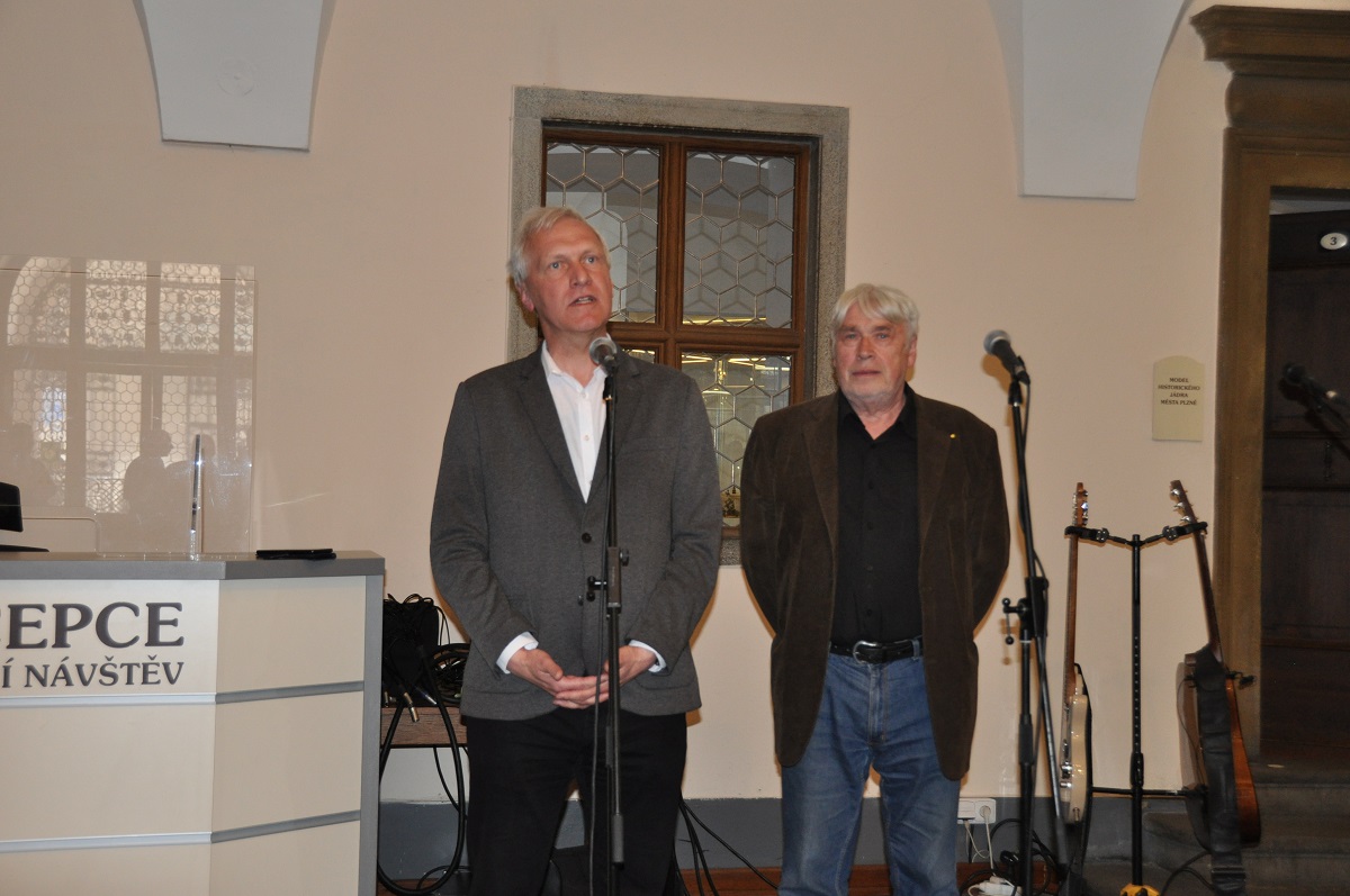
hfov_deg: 41.2
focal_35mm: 48
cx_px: 675
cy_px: 448
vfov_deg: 28.0
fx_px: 1798
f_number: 4.2
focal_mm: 32
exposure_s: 1/60
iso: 800
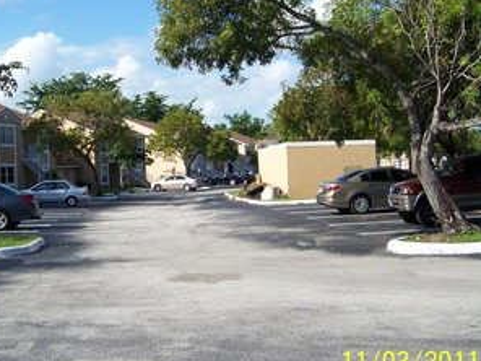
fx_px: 723
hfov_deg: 36.5
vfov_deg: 28.0
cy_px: 169
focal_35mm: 52
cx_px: 170
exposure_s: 1/800
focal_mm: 5.85
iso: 64
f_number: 2.8
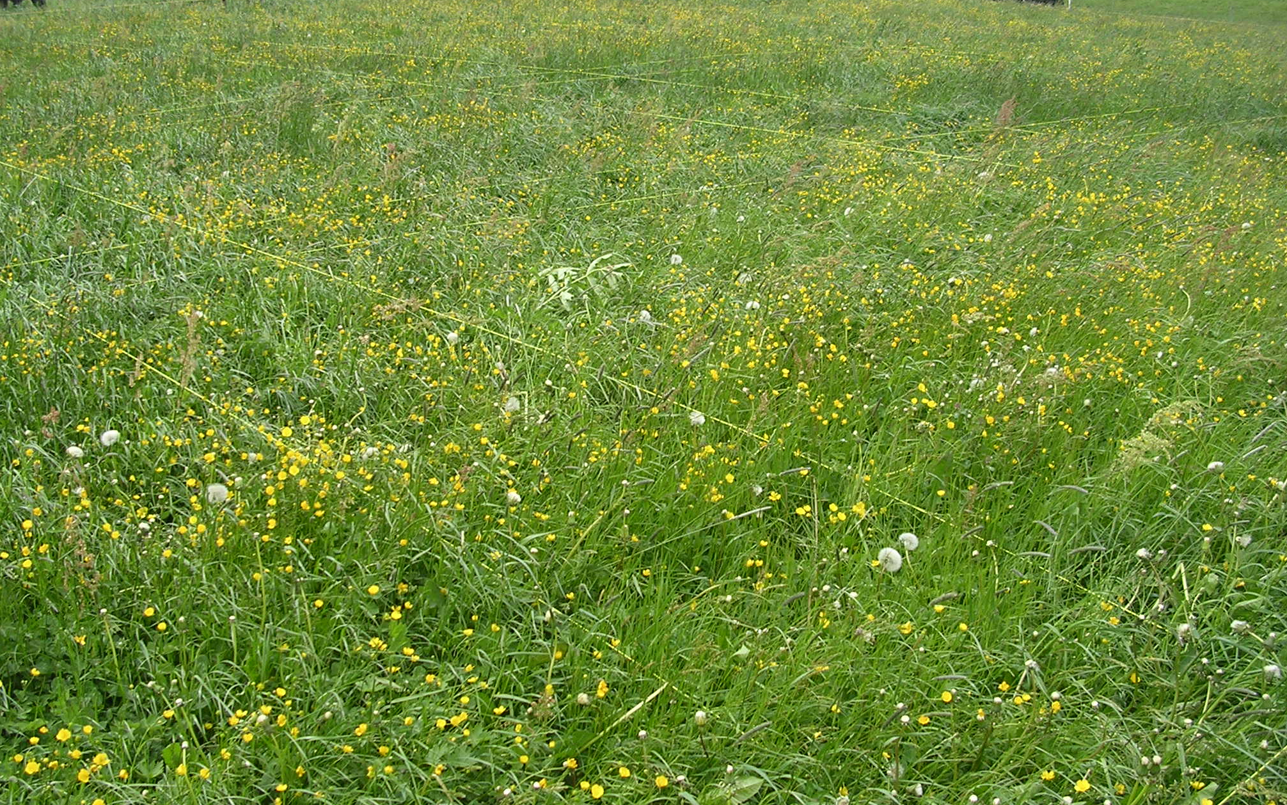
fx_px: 1438
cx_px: 644
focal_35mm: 41
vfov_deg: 31.3
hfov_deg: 48.2
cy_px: 400
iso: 100
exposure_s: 1/369
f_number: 2.8
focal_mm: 5.8
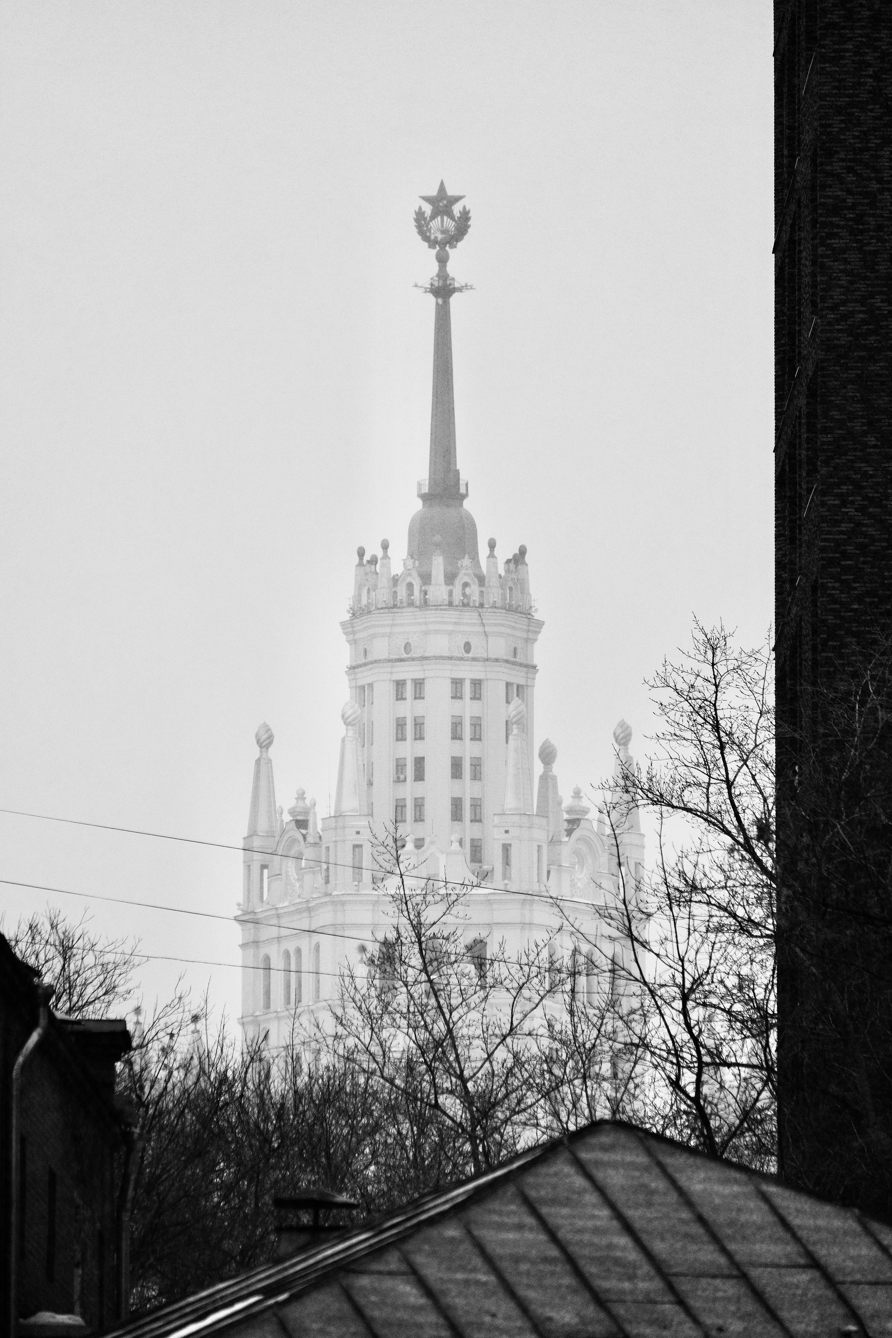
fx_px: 9625
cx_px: 446
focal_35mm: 259
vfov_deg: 8.0
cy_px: 669
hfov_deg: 5.3
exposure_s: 1/200
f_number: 4.7
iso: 640
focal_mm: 172.4
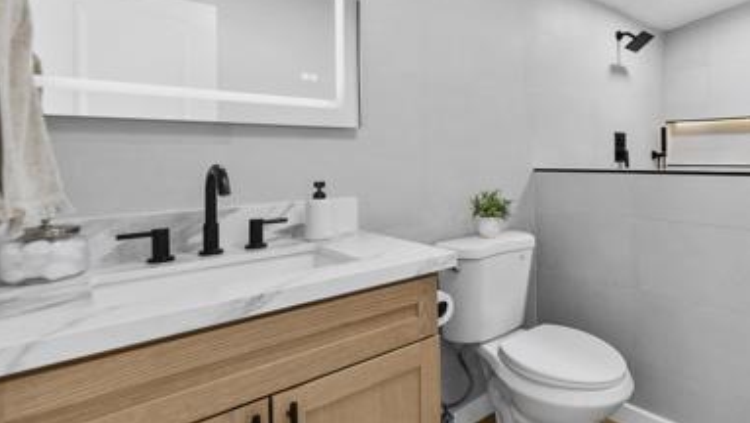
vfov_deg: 53.0
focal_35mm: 21
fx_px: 418
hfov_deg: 78.8
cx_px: 542
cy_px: 156
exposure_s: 1/2.5
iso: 250
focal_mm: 12
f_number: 6.3
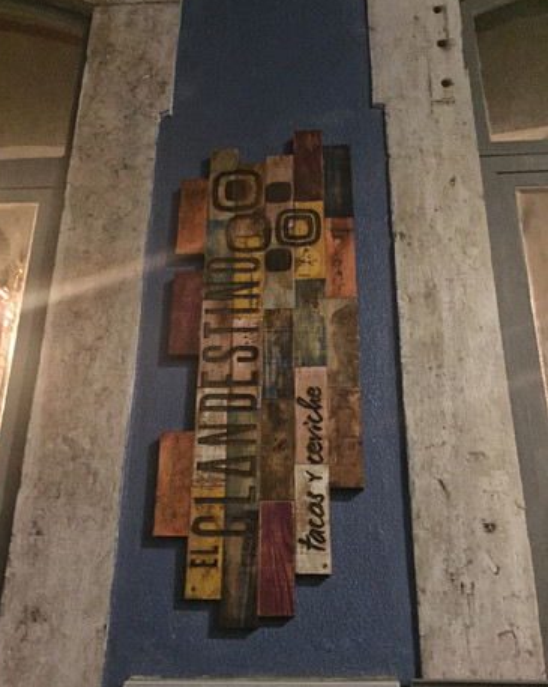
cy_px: 341
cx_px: 268
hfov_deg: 47.1
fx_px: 629
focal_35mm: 31
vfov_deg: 57.2
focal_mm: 4.15
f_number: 2.2
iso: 800
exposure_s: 1/17
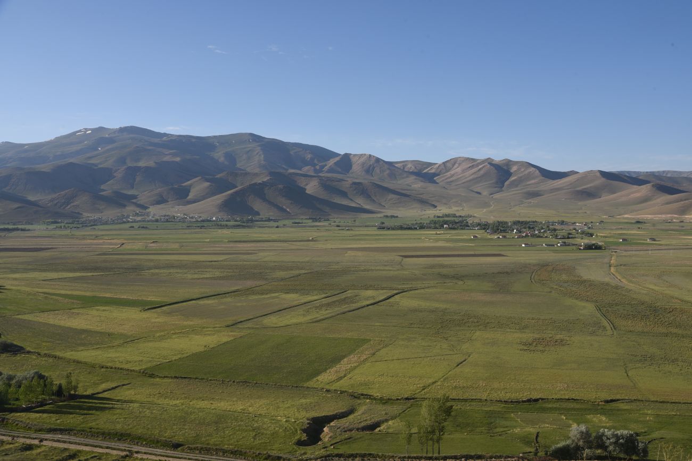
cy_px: 230
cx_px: 346
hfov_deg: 58.7
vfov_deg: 41.1
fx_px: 615
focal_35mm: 32
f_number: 13
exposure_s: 1/125
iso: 125
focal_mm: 32
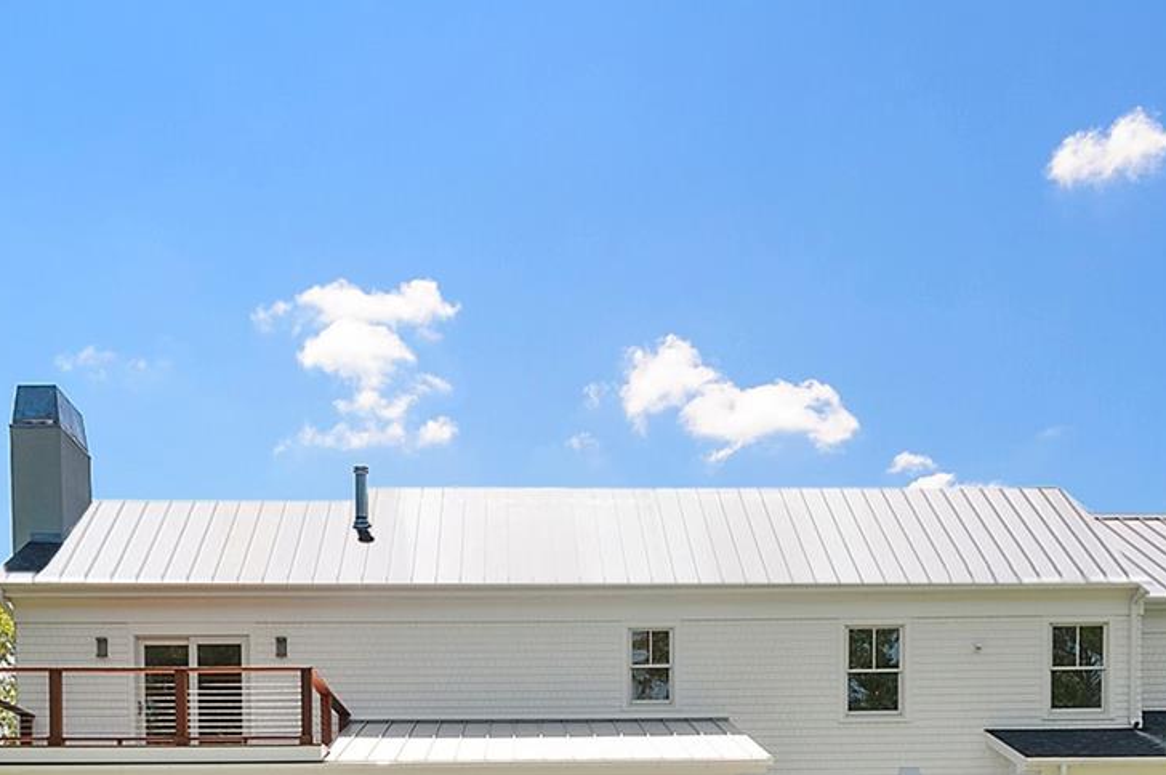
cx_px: 522
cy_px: 1052
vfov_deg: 25.1
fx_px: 1456
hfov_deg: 43.6
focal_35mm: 45
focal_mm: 16
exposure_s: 1/125
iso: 200
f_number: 11
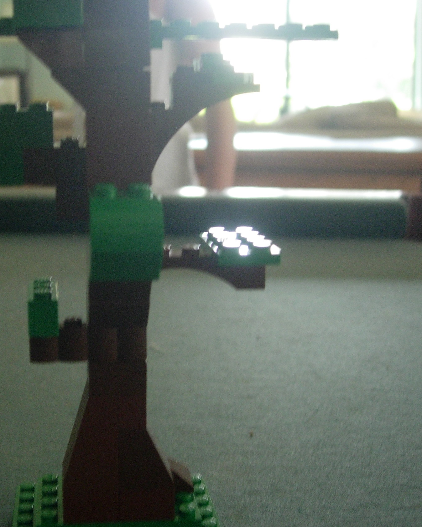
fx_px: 843
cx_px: 129
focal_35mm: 54
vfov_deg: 34.7
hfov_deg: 27.9
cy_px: 263
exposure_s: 1/32.9
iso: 188
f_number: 2.9
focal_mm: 8.5
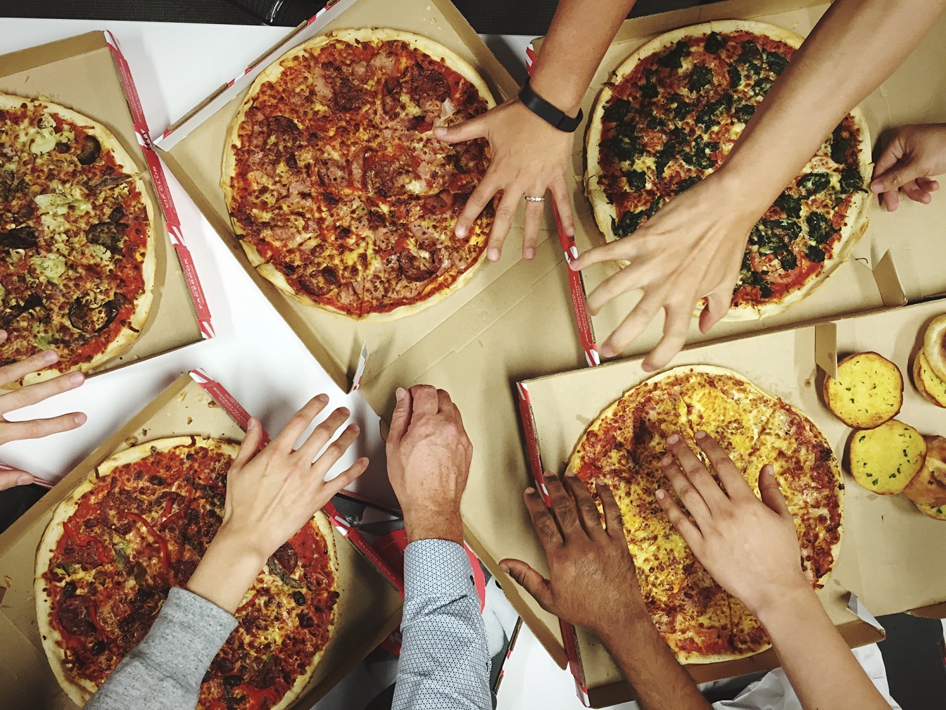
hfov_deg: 61.7
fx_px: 793
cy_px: 355
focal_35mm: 29
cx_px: 473
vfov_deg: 48.2
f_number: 2.2
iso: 80
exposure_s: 1/30
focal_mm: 4.15
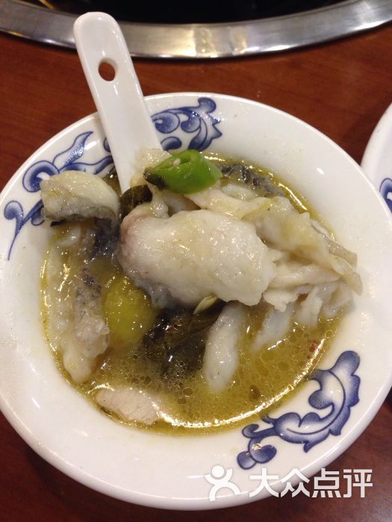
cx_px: 196
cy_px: 261
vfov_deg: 55.4
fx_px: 498
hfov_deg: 42.9
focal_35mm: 33
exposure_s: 1/20
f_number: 2.4
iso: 160
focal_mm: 4.12
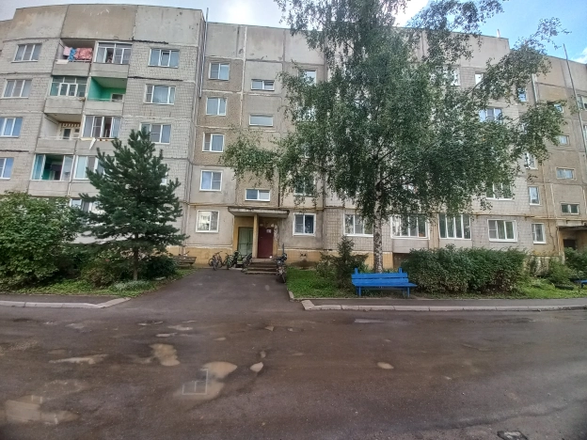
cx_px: 294
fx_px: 220
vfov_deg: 89.9
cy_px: 220
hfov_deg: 106.2
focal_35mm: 13
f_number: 2.2
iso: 40
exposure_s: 1/311
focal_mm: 1.42
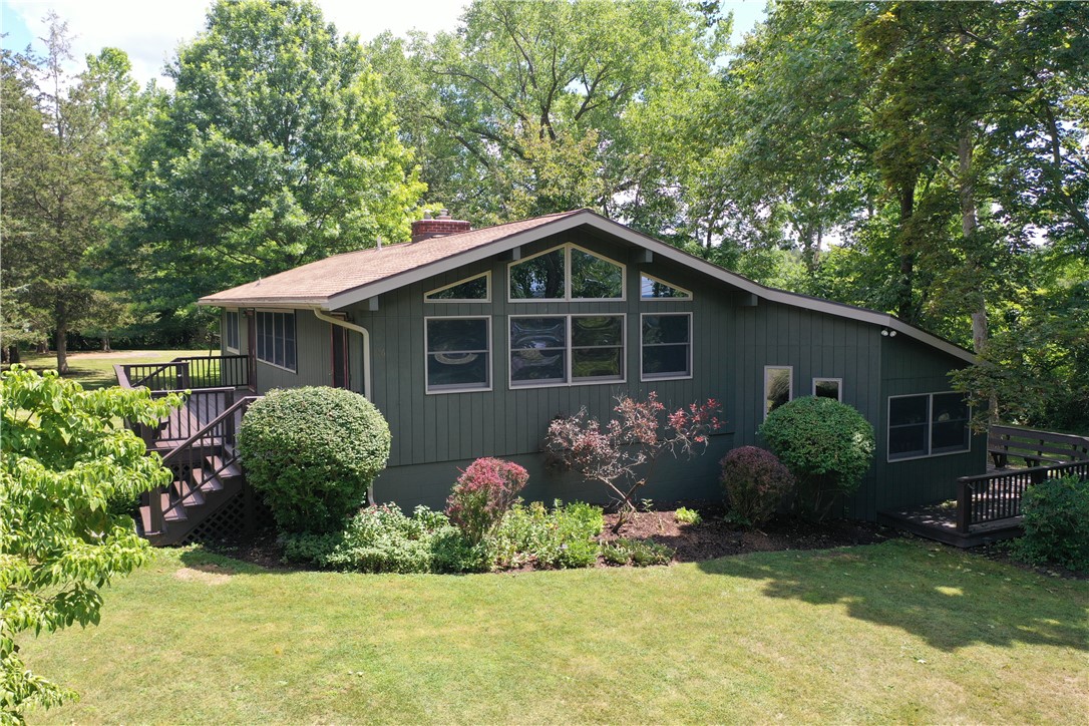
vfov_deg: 46.4
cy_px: 363
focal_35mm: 28
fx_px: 847
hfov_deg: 65.5
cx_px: 544
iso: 100
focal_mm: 10.26
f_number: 2.8
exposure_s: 1/640
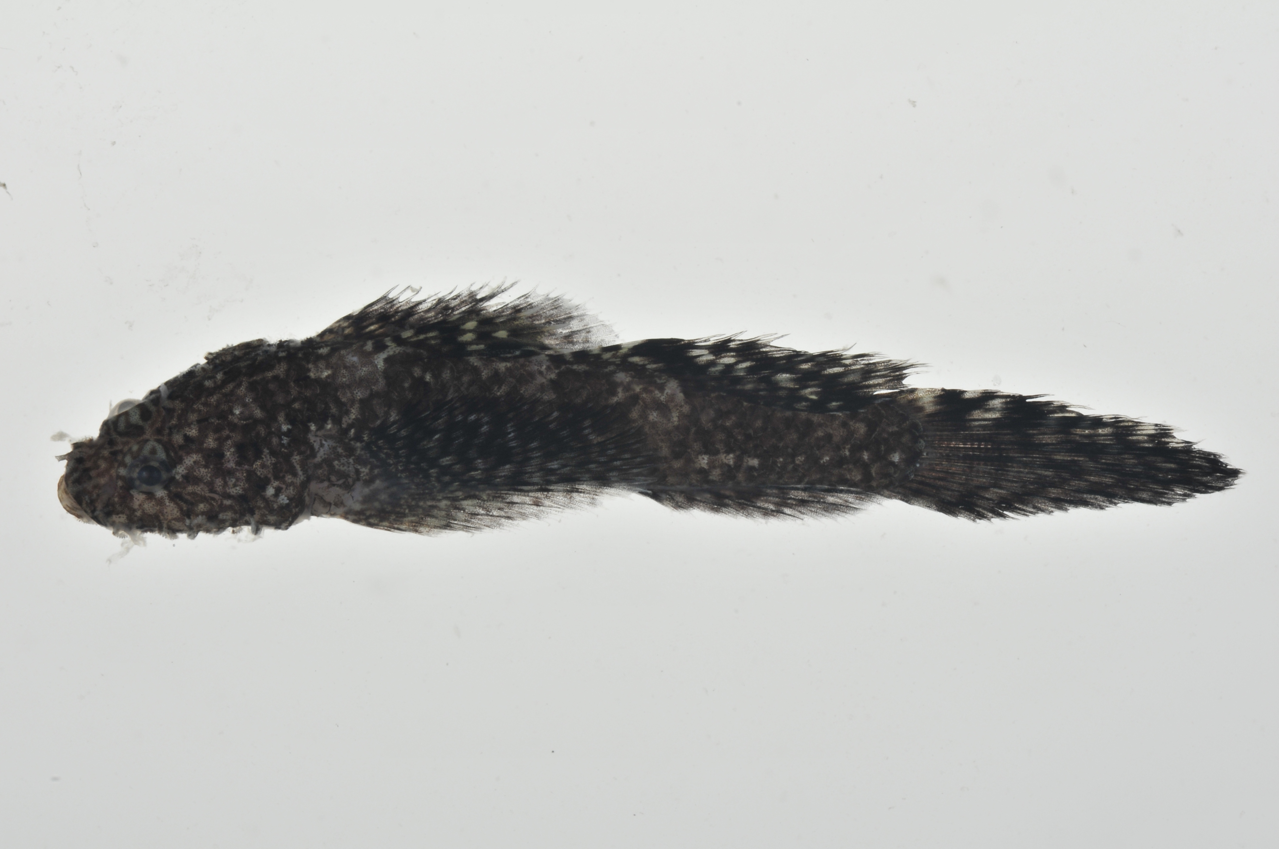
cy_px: 424
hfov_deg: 13.1
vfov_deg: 8.7
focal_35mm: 158
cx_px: 640
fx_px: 5589
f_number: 25
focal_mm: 105
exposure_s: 1/60
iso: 200
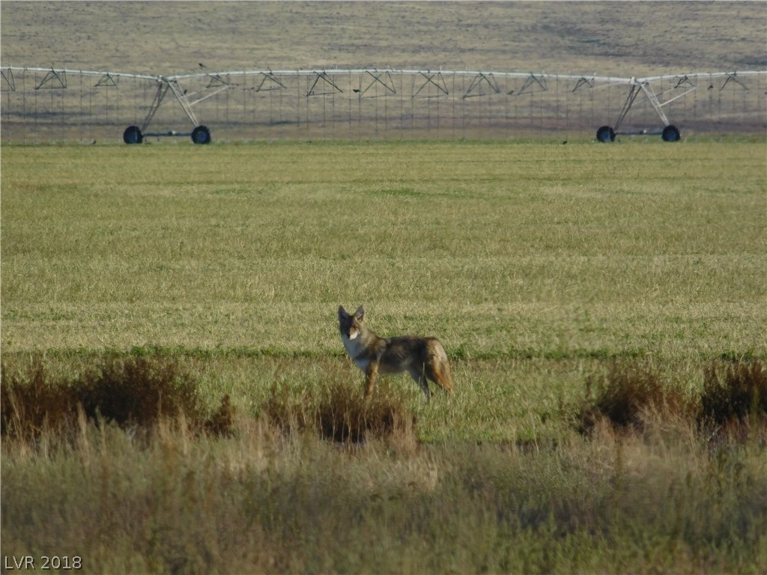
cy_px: 288
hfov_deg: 2.3
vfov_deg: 1.7
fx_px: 18945
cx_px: 384
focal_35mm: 855
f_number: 6.5
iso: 125
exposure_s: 1/400
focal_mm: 152
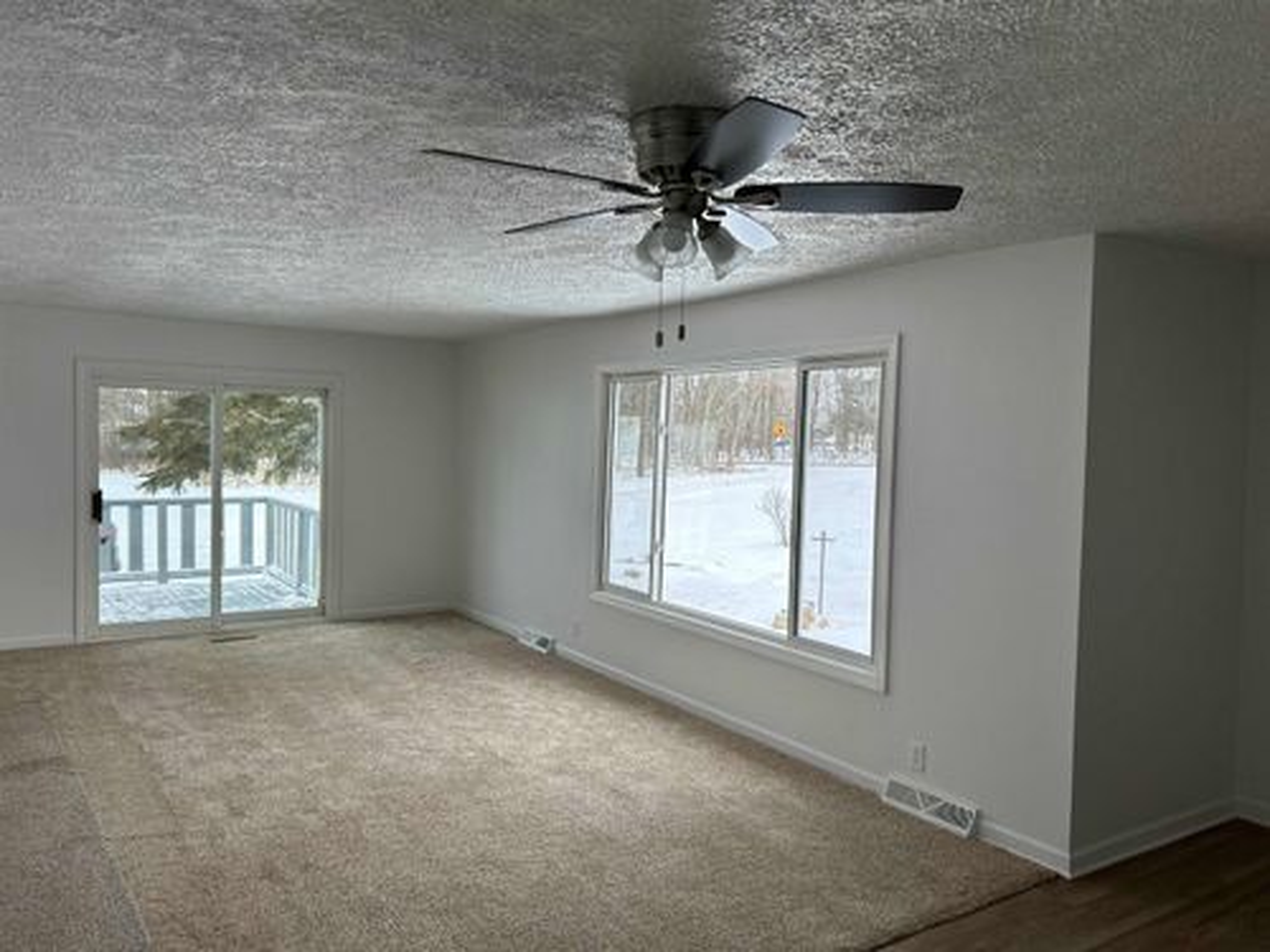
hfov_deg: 67.3
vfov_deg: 53.1
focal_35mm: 26
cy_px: 476
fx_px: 954
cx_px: 635
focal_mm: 5.7
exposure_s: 1/516
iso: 50
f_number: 1.5
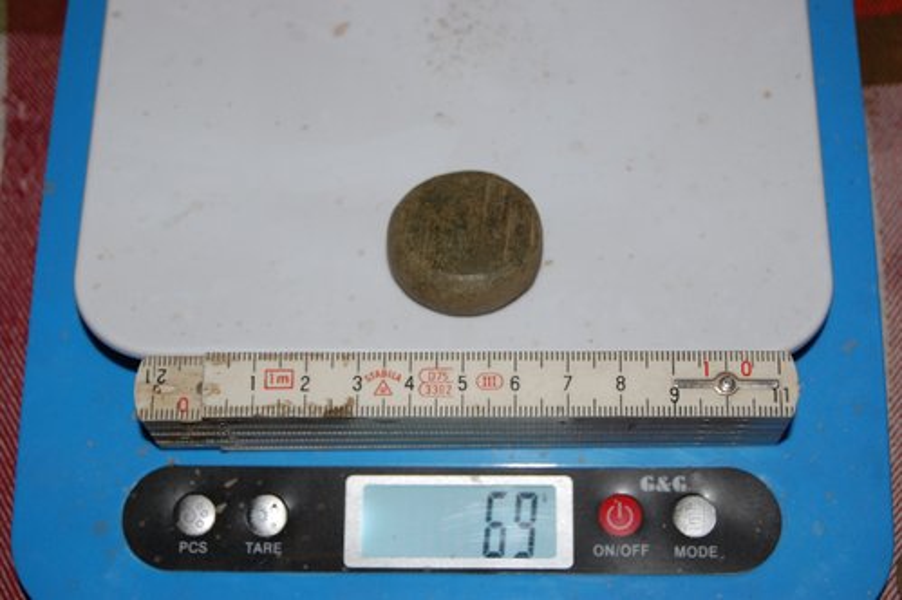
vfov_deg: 18.9
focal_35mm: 72
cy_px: 300
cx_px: 451
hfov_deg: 28.1
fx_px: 1803
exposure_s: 1/60
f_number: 5.6
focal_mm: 48
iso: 400
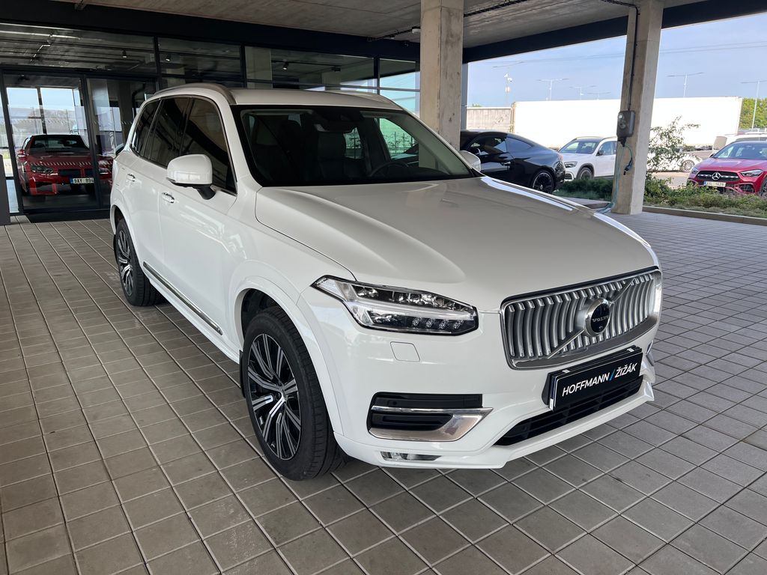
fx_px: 576
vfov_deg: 53.1
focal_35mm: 26
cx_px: 384
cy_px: 288
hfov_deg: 67.3
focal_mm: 5.7
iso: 50
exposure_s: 1/748
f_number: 1.5
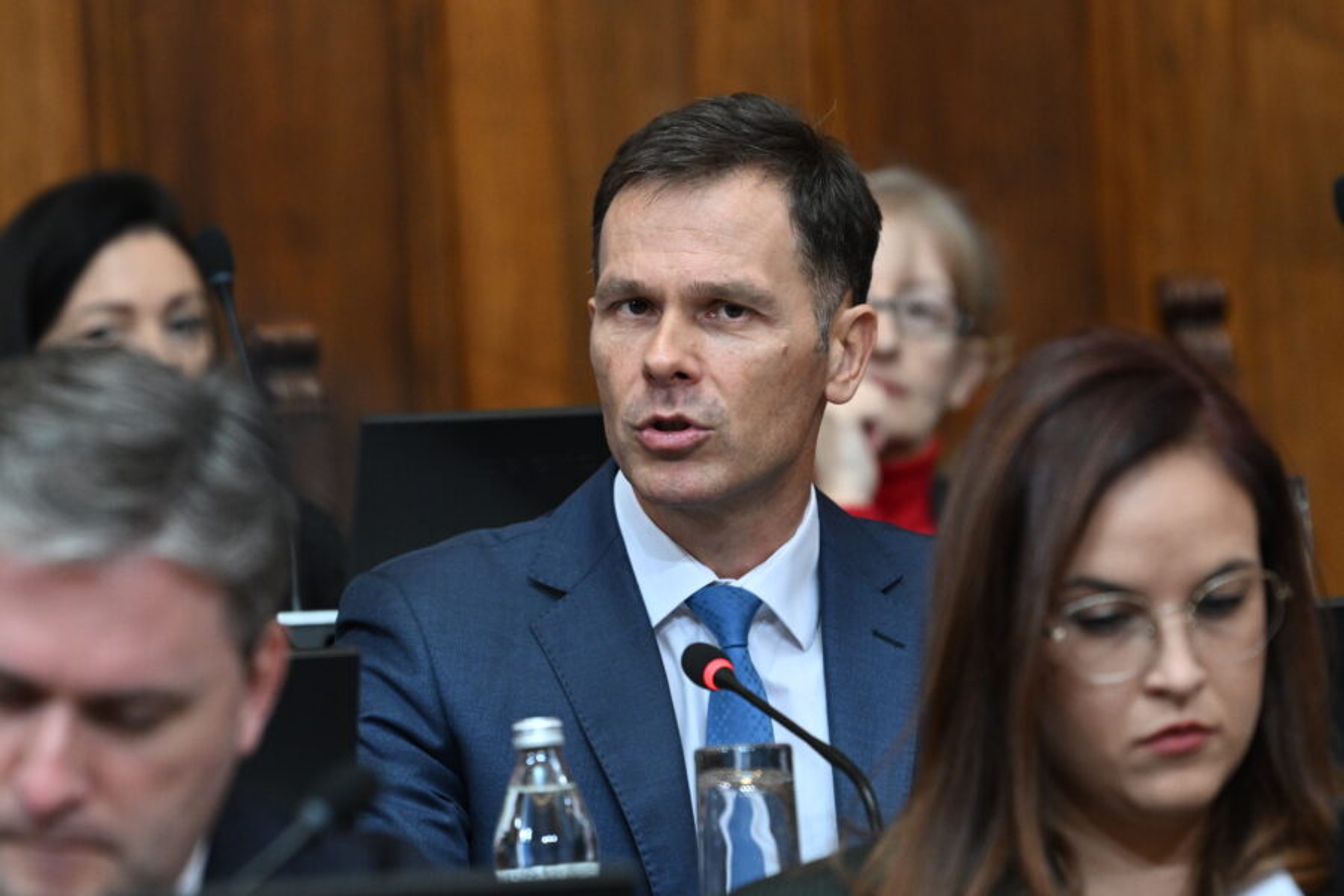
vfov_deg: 4.6
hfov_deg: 6.9
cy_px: 448
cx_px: 672
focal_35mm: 300
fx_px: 11199
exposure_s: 1/250
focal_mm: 200
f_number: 4
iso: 2500
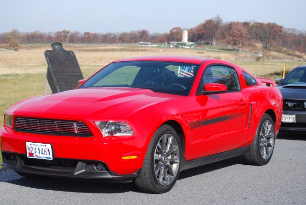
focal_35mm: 82
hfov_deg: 24.6
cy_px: 102
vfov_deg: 16.6
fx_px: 702
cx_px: 153
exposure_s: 1/200
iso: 100
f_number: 7.1
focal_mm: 55
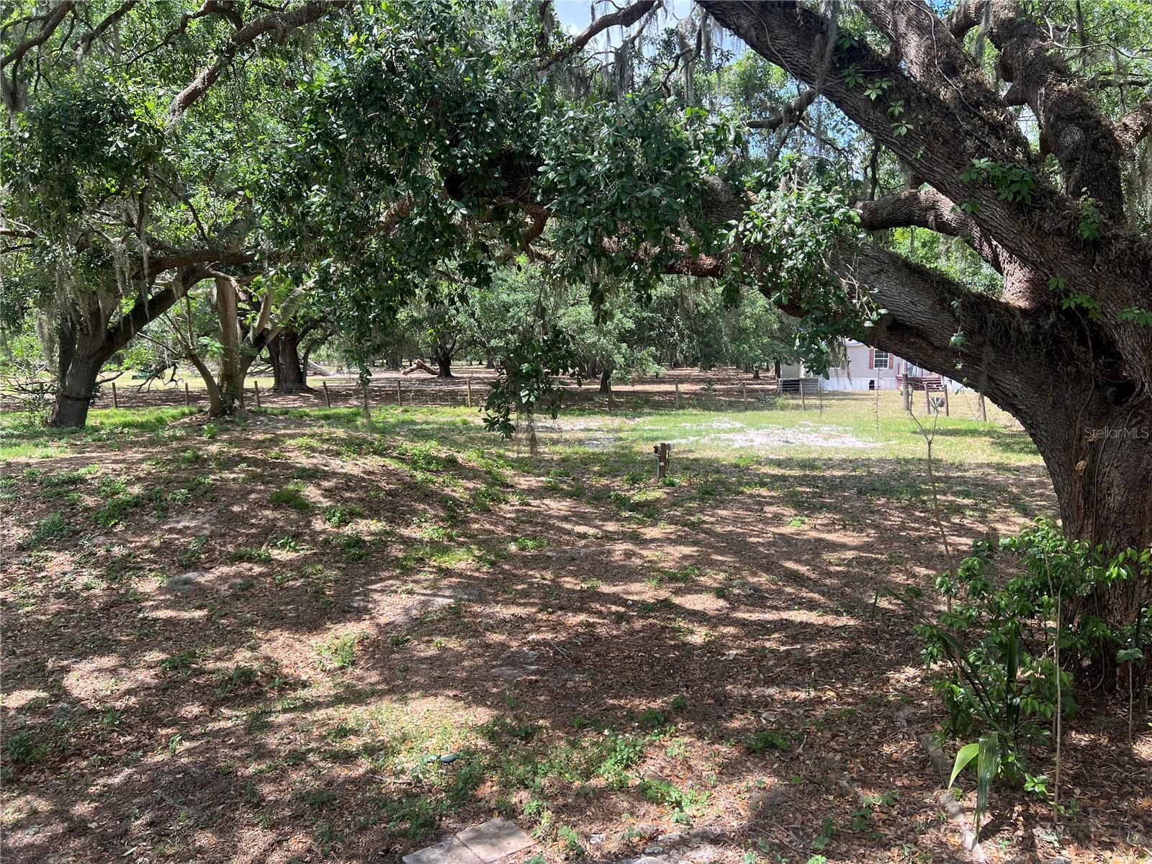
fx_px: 865
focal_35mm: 26
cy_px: 432
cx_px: 576
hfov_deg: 67.3
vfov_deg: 53.1
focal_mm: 5.7
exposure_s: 1/769
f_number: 1.5
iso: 50
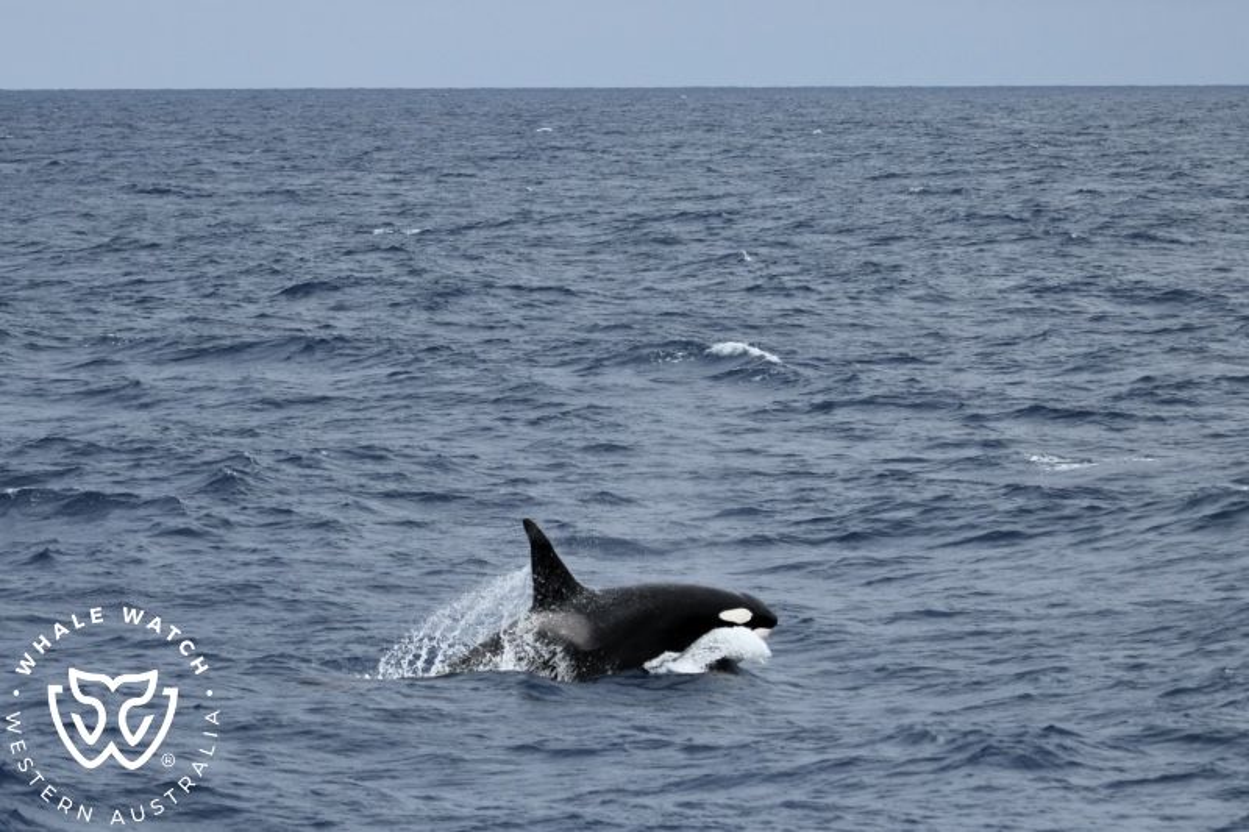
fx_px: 6070
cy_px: 416
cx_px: 624
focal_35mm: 175
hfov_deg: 11.7
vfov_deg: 7.8
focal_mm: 175
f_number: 5.3
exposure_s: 1/8000
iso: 640
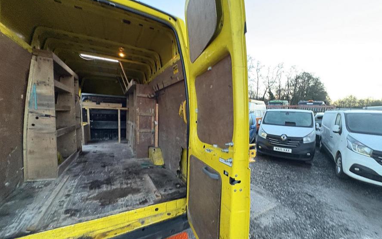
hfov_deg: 101.5
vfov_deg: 74.7
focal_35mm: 15
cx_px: 193
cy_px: 127
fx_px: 156
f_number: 2.2
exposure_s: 1/60
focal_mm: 2.22
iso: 640
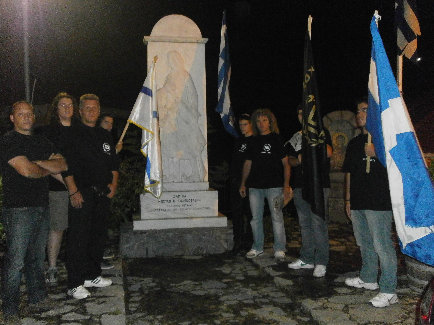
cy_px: 162
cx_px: 217
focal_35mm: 39
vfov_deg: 36.8
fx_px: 489
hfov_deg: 47.9
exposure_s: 1/40
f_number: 3.4
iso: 800
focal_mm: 6.9
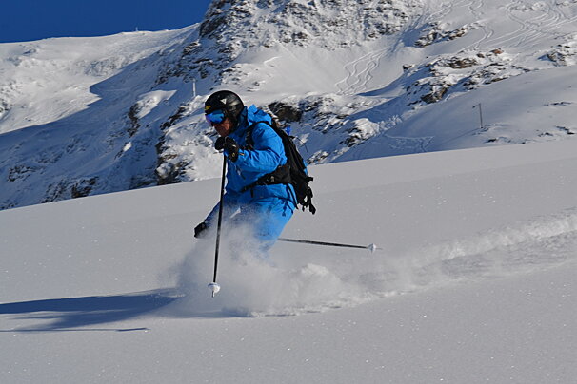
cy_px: 192
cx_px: 288
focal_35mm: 72
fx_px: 1154
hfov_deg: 28.1
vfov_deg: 18.9
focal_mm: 48
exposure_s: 1/400
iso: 100
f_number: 10
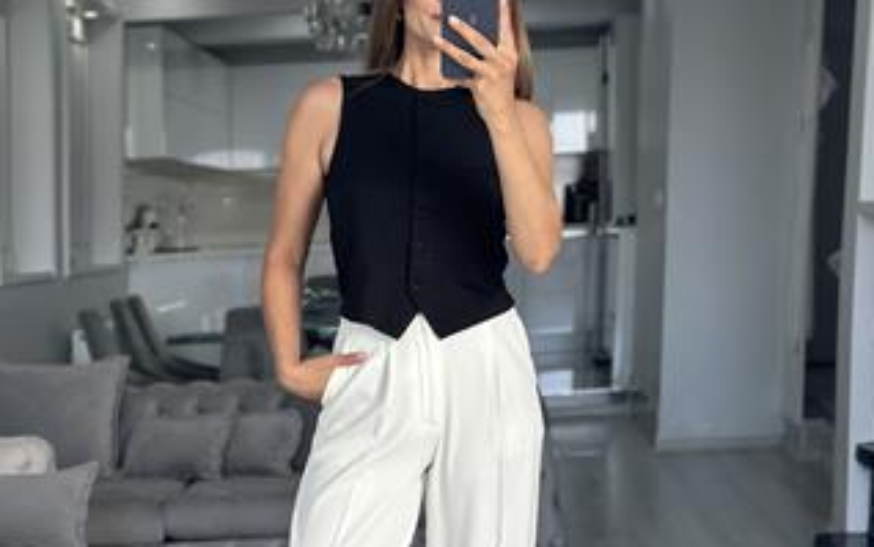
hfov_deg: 25.5
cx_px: 390
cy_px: 410
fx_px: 1930
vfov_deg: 16.1
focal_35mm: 81
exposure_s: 1/126
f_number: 1.78
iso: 80
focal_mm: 6.86
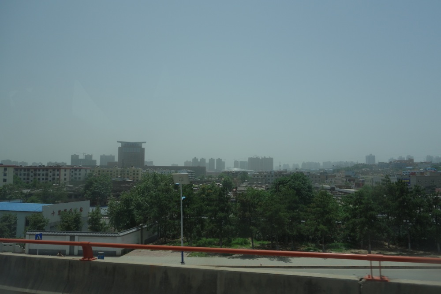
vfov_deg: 46.4
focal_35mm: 28
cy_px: 147
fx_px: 343
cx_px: 220
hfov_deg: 65.5
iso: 125
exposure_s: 1/800
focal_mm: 10.4
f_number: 6.3
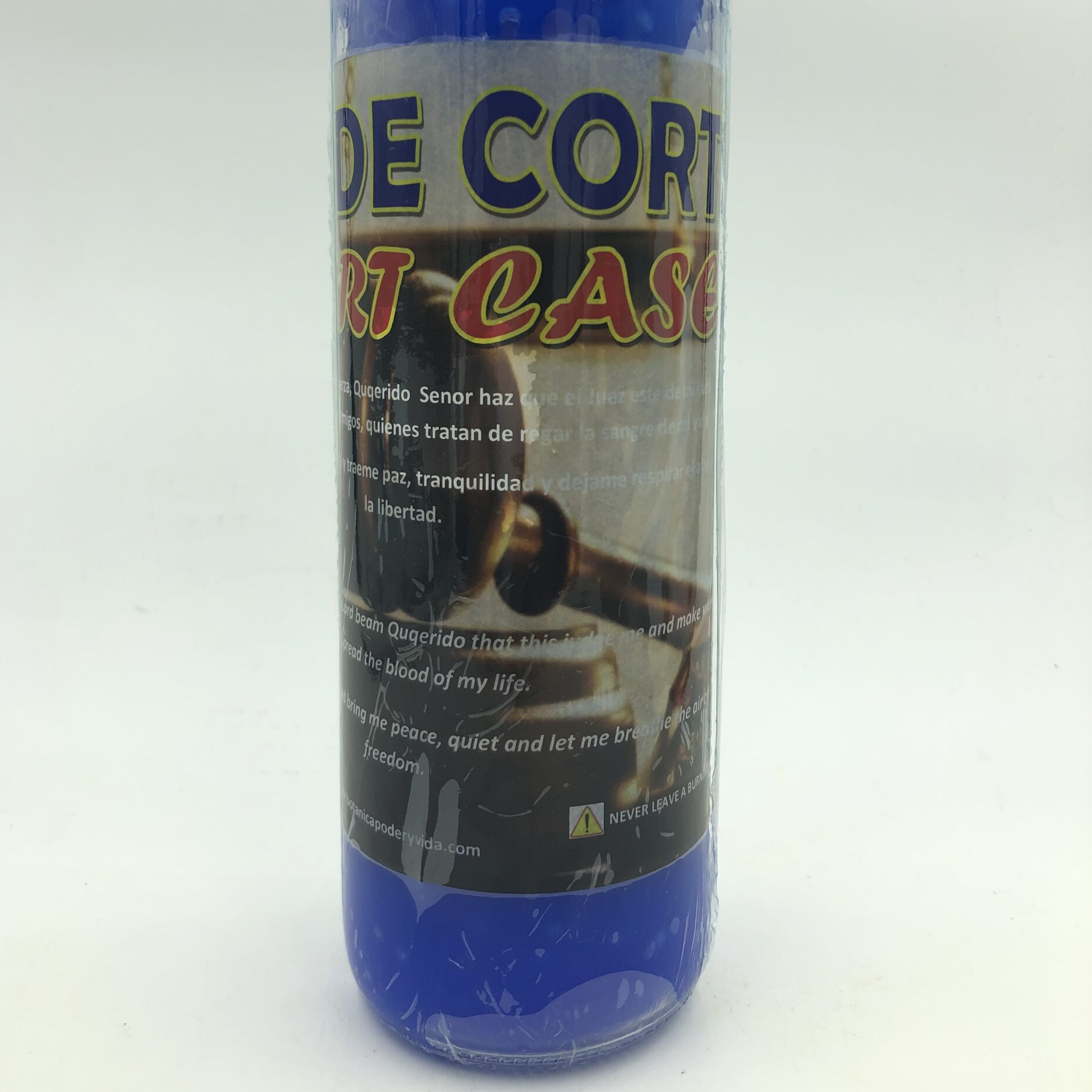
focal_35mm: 34
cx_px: 530
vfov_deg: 47.9
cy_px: 394
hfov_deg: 48.4
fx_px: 1213
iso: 20
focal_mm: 4
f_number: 1.8
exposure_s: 1/442
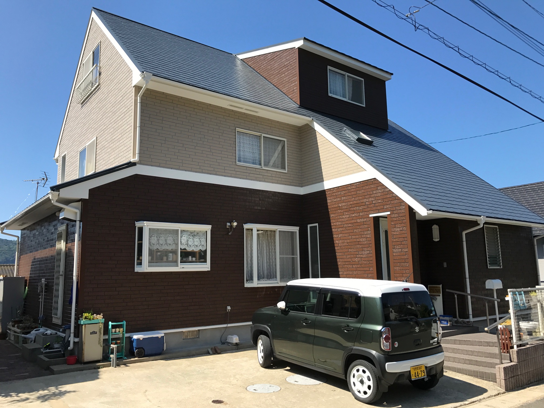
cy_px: 204
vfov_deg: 49.7
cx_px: 272
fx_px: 440
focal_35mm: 28
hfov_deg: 63.4
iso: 20
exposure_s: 1/1570
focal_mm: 3.99
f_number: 1.8
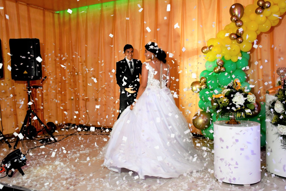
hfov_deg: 51.9
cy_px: 94
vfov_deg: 35.9
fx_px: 294
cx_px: 146
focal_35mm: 37
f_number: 3.8
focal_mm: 24
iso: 1400
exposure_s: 1/125
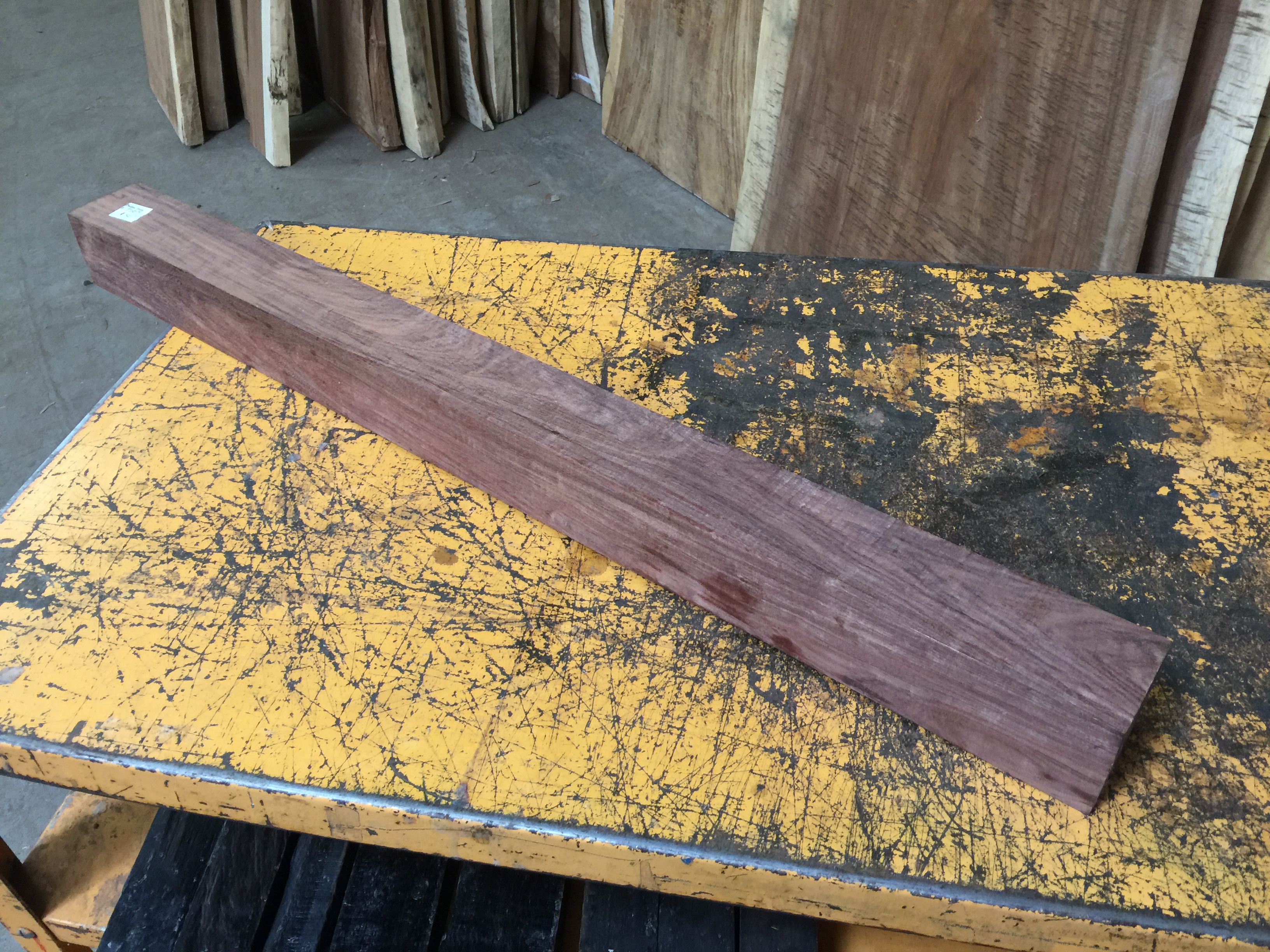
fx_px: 1064
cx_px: 635
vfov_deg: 48.2
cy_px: 476
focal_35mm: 29
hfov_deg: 61.7
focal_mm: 4.15
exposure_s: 1/15
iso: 64
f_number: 2.2
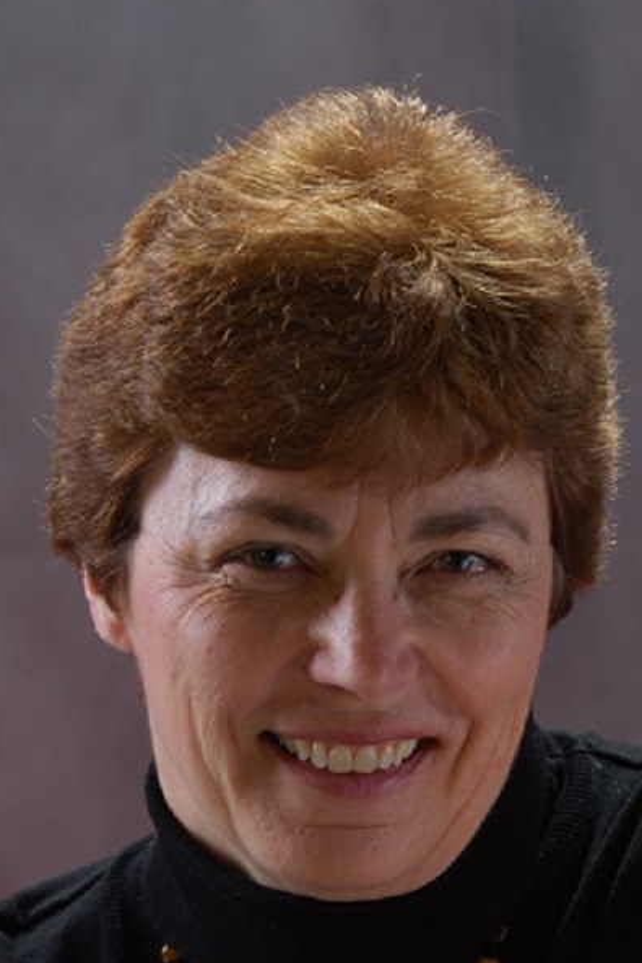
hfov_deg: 3.6
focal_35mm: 385
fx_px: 10303
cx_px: 447
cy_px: 896
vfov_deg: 5.3
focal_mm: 135
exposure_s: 1/80
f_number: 5.6
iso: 100
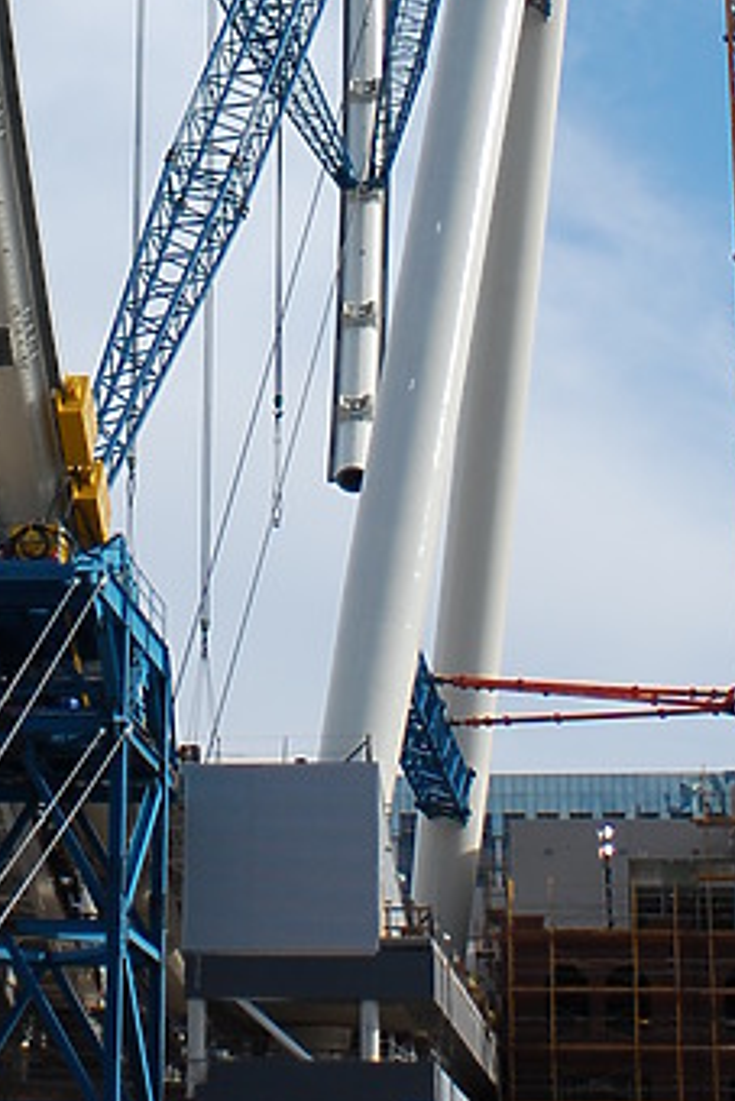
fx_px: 3396
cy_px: -194
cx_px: 87
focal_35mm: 111
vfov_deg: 17.6
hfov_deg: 12.3
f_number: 2.8
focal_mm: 28
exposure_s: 1/4000
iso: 200
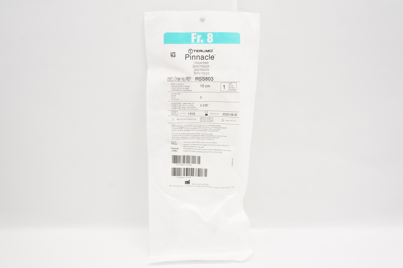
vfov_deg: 43.5
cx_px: 202
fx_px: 335
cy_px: 134
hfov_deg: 62.0
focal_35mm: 30
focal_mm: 20
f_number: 8
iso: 3200
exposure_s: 1/250
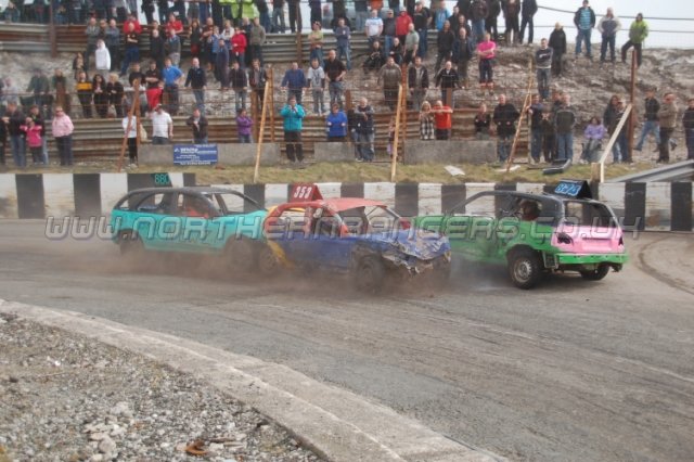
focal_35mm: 51
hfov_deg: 38.9
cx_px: 347
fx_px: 983
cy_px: 231
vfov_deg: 26.5
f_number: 4.5
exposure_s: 1/1000
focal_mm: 34
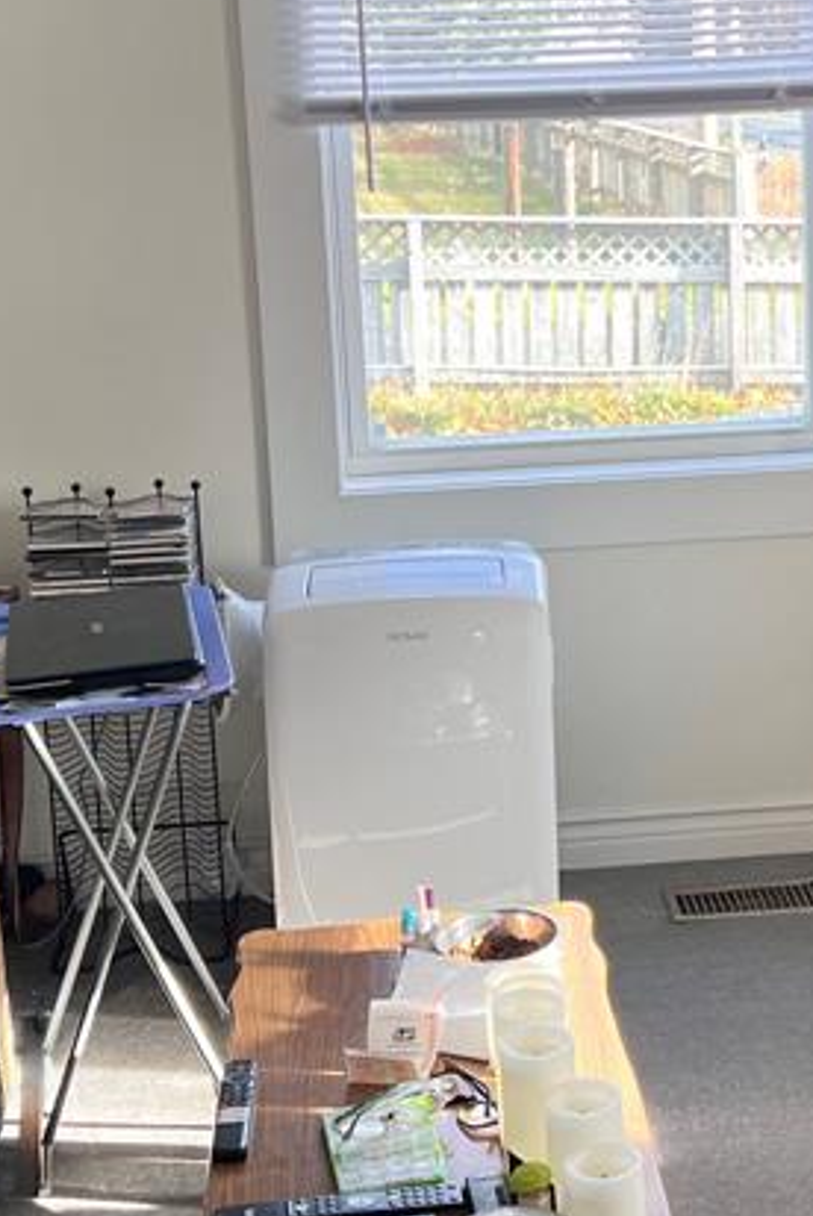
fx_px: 2266
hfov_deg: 20.2
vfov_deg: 30.0
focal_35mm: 67
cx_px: 622
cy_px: 471
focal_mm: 5.7
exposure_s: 1/121
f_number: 1.5
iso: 64
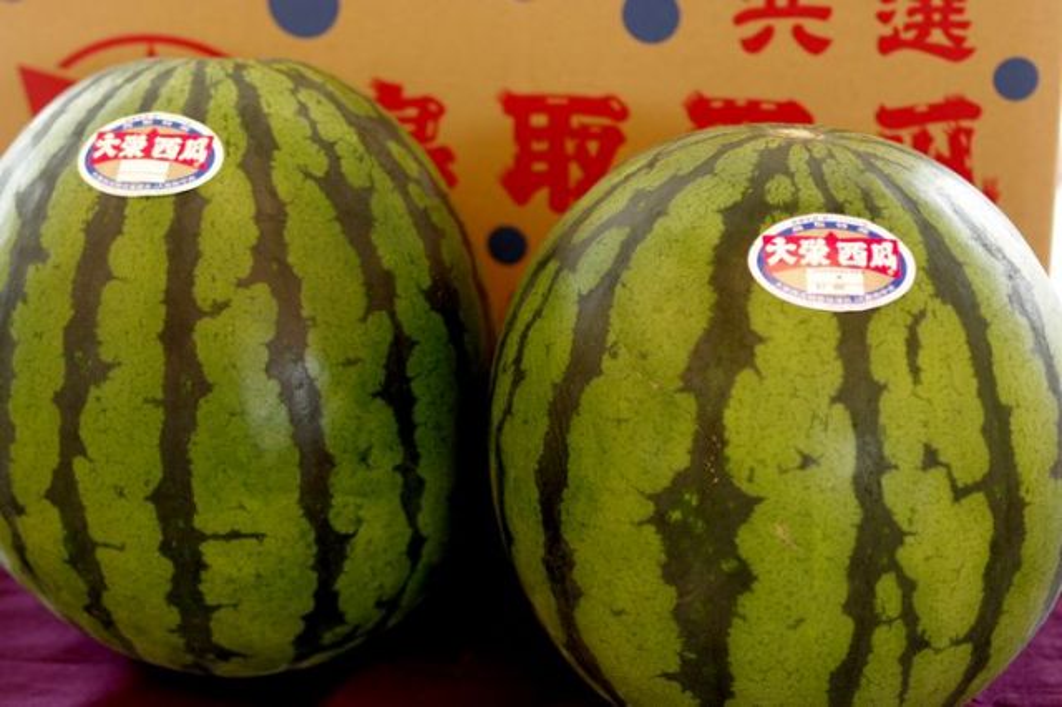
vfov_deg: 18.2
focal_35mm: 75
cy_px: 354
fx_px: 2211
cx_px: 531
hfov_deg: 27.0
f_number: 3.5
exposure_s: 1/100
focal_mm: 50
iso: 800
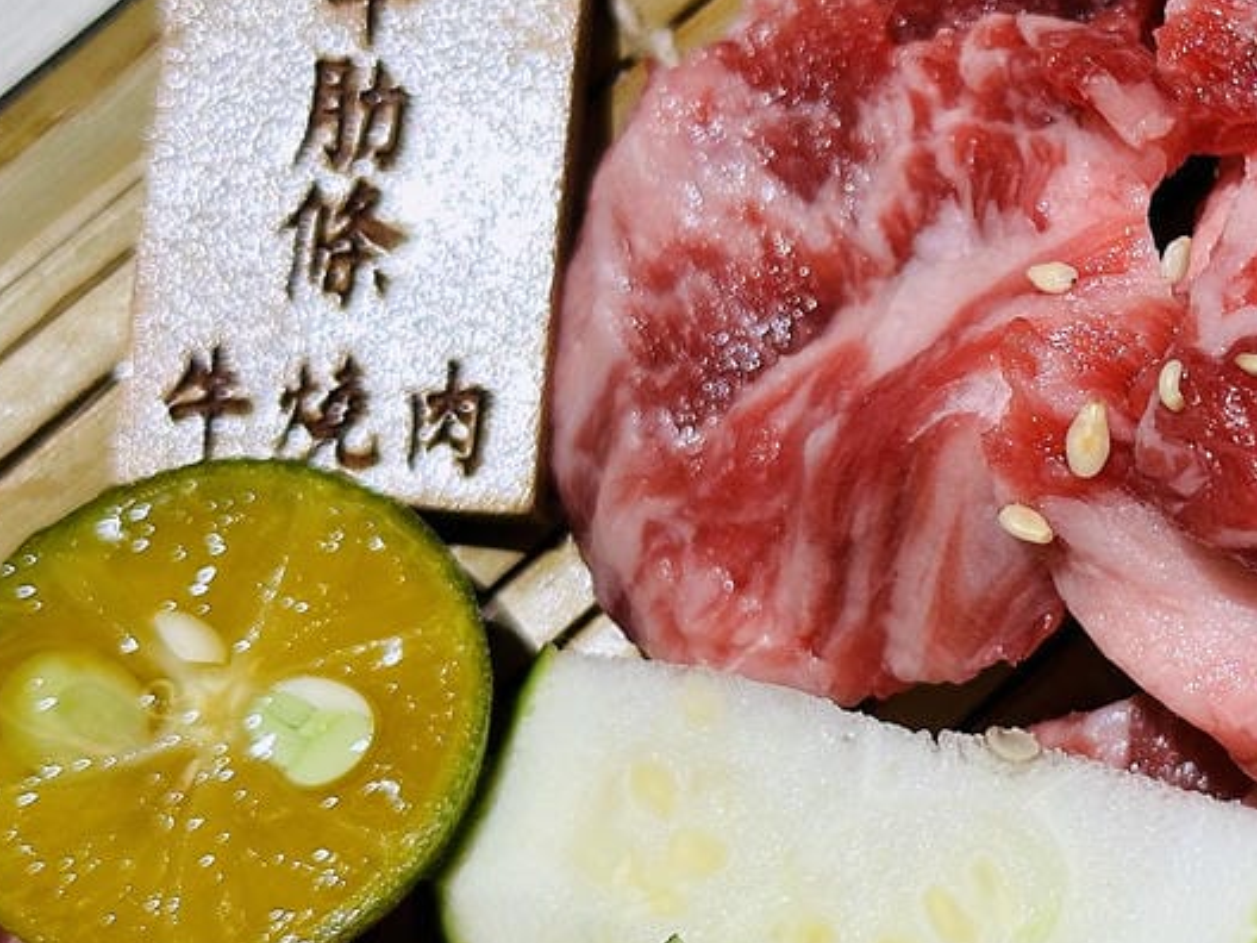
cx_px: 1240
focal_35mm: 109
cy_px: 281
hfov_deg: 17.6
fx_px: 3958
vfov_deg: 13.6
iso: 64
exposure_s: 1/120
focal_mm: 6.86
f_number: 1.78
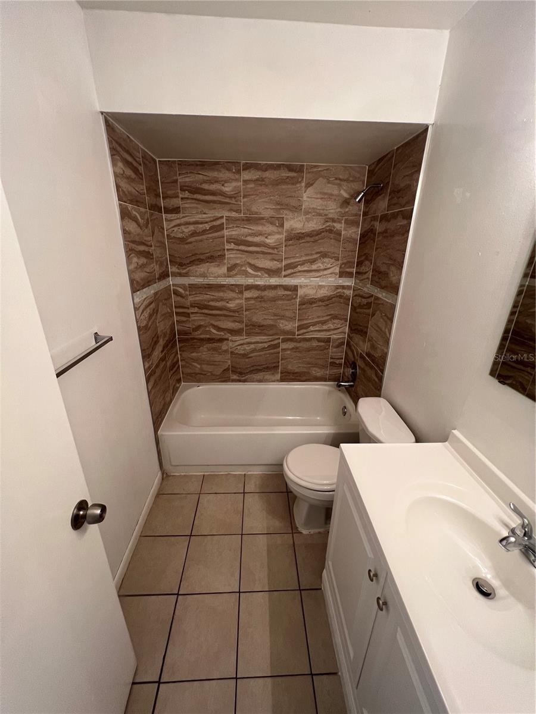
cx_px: 268
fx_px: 268
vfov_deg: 106.2
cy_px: 357
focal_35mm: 13
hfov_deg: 89.9
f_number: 1.8
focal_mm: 1.57
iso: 160
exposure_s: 1/60
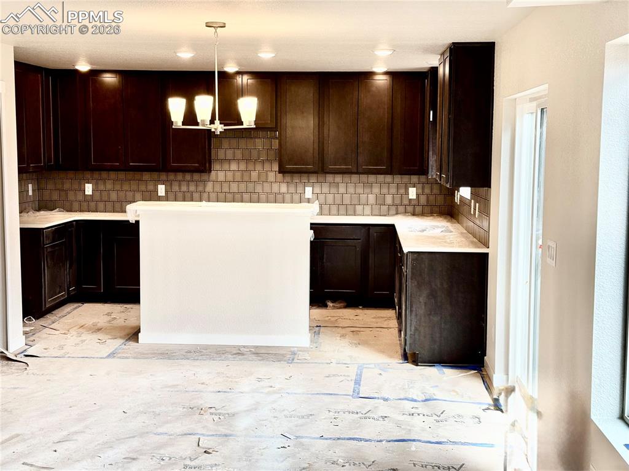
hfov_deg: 39.7
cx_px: 314
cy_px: 236
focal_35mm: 48
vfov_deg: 30.2
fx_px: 872
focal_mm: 6.76
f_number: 1.78
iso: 100
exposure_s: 1/225
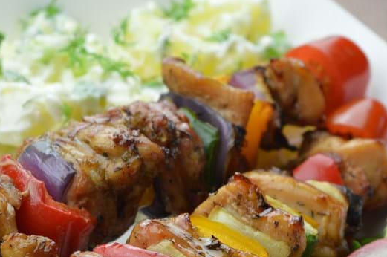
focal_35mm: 190
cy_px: 212
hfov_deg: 10.8
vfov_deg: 7.2
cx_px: 204
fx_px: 2042
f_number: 5.6
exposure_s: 1/100
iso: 400
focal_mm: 55
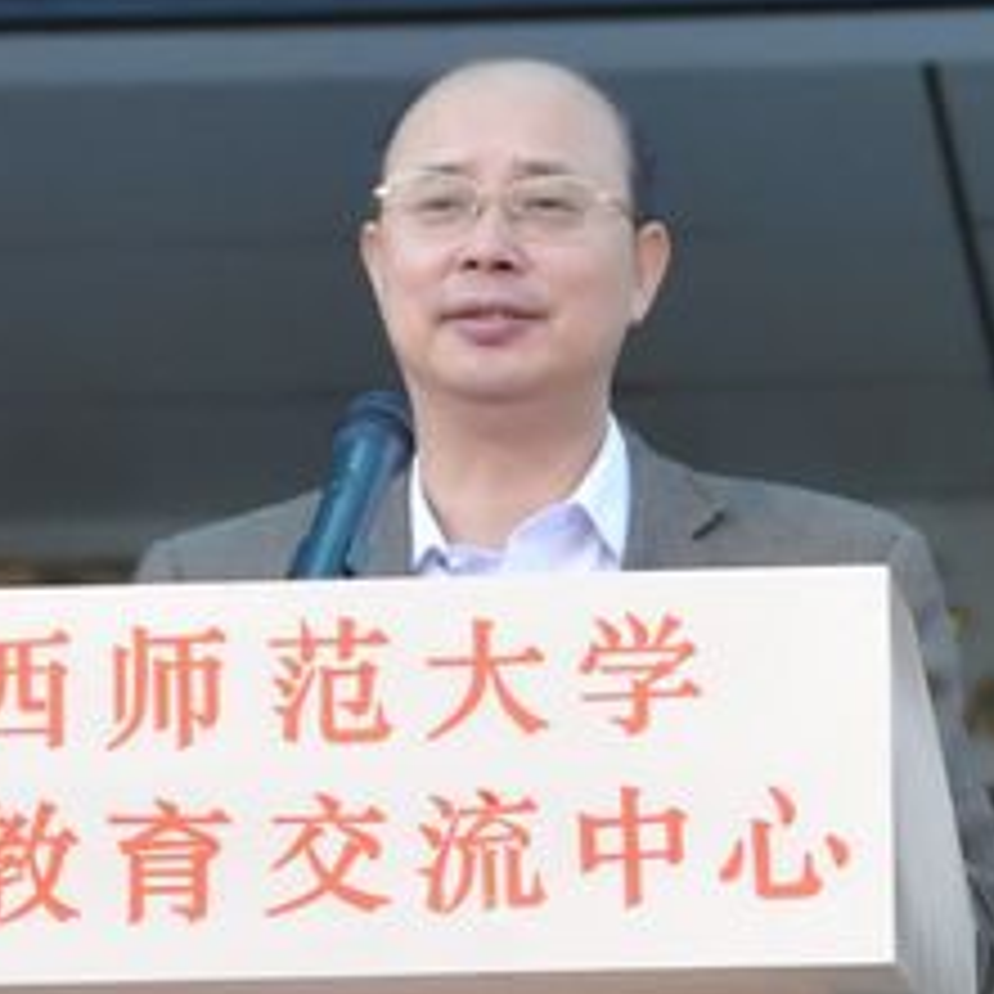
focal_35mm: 242
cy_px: 787
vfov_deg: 7.2
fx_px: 7862
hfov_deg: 7.2
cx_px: 531
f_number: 5
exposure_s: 1/500
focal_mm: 70
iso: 1600
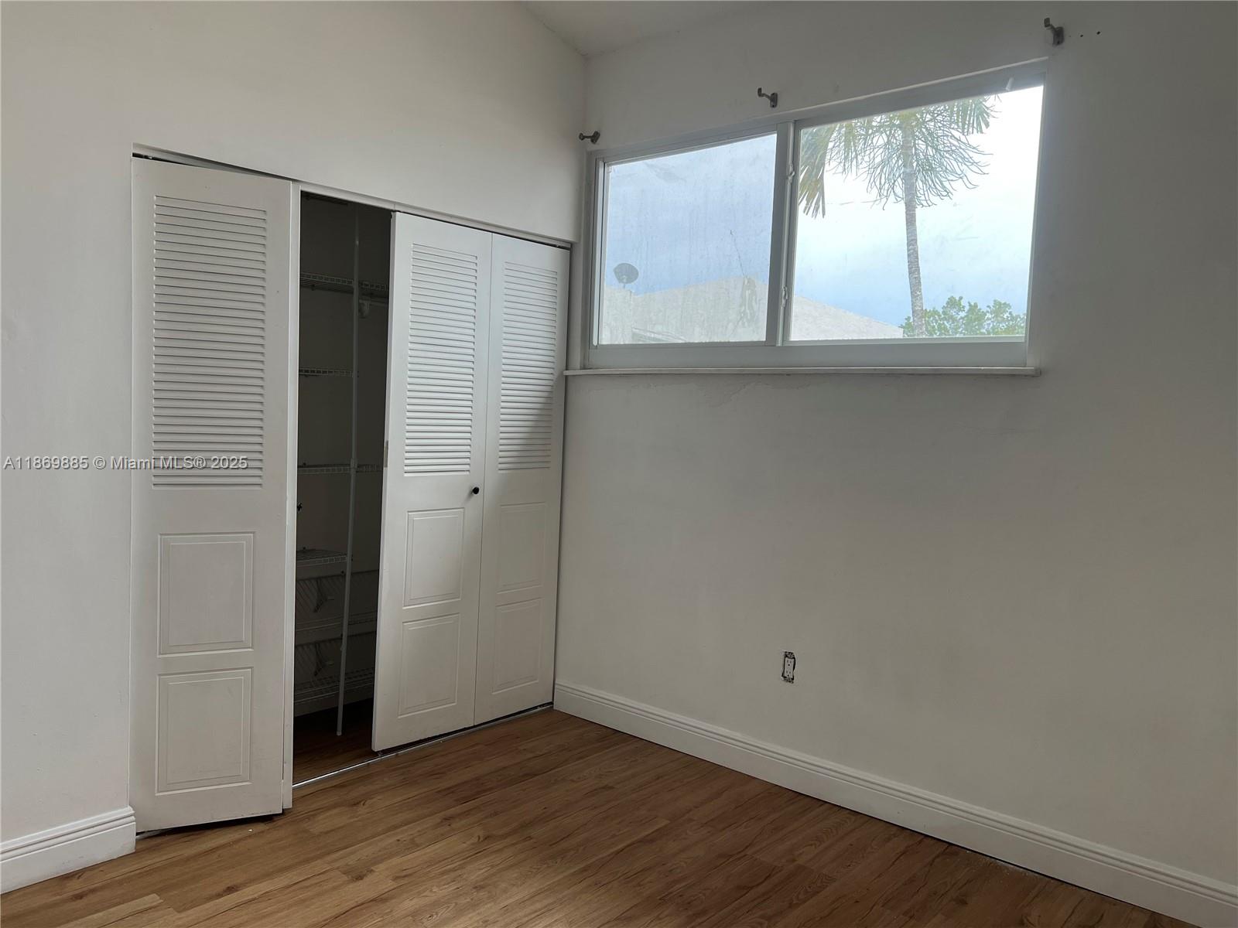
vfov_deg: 53.1
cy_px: 464
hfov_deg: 67.3
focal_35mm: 26
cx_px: 619
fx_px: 930
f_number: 1.5
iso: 50
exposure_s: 1/166
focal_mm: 5.7
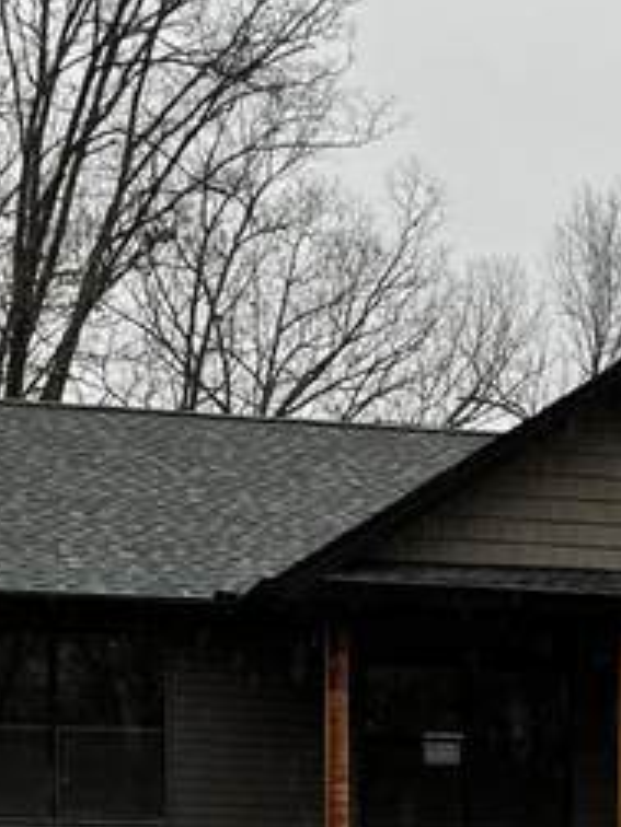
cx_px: 657
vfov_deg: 18.8
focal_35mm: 99
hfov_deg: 14.6
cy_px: 988
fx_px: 2368
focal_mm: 5.1
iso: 50
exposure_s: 1/452
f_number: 1.6
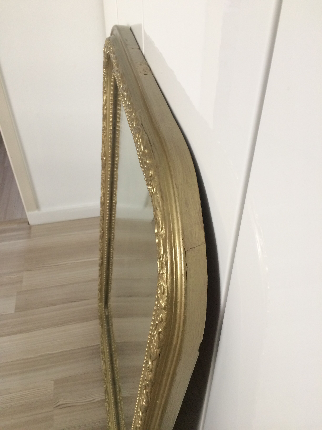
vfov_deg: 61.7
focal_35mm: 29
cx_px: 161
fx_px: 360
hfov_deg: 48.2
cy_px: 215
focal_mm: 4.15
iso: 80
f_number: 2.2
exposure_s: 1/33
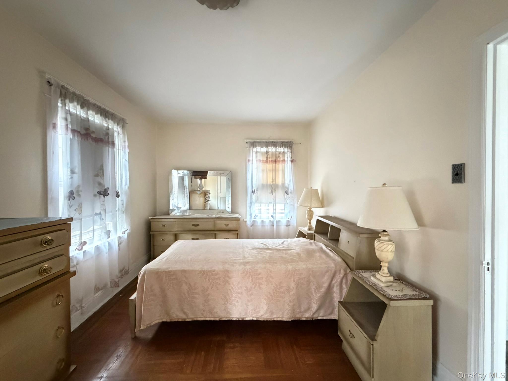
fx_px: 205
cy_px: 190
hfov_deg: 102.1
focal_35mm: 14
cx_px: 254
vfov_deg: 85.7
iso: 1600
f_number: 2.2
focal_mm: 2.22
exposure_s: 1/40
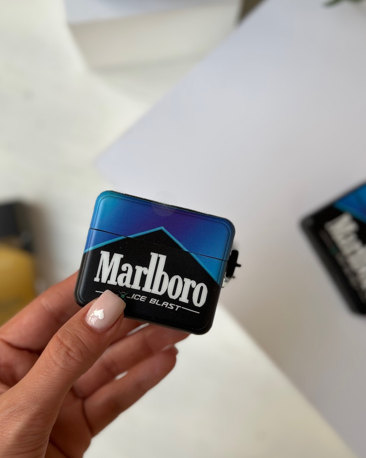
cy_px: 260
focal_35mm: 55
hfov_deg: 27.6
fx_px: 745
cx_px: 173
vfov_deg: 34.1
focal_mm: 6.86
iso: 160
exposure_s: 1/100
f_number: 1.78
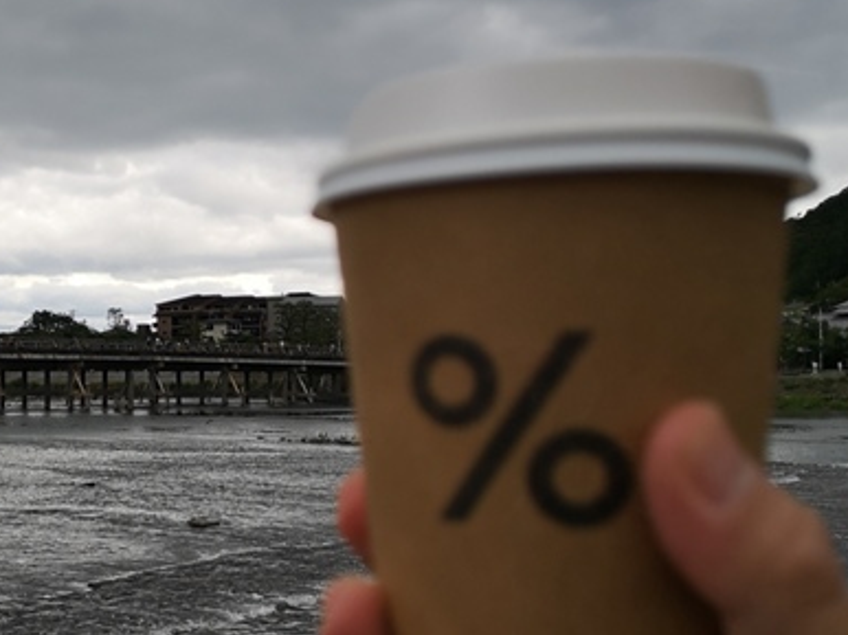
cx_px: 72
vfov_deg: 26.1
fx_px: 1371
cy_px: 345
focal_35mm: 56
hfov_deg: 32.5
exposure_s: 1/1335
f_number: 1.8
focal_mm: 3.95
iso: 50
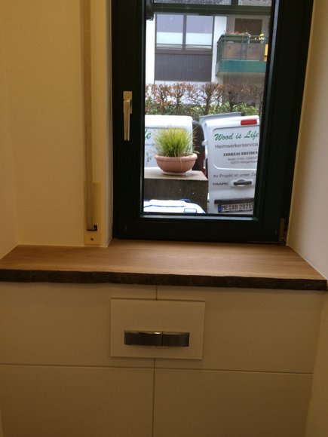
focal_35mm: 29
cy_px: 218
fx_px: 366
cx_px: 164
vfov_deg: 61.7
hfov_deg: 48.2
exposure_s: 1/33
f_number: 2.2
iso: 64
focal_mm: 4.15
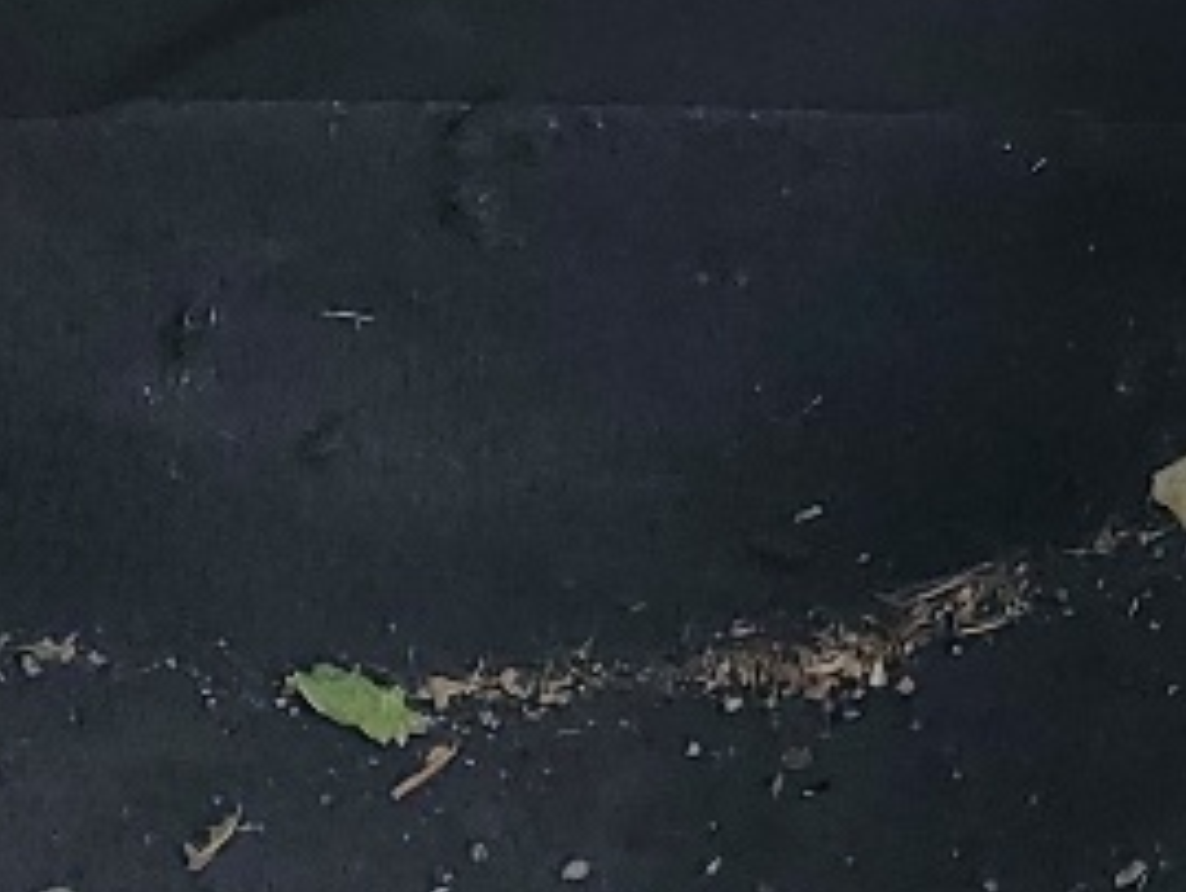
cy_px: -453
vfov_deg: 9.4
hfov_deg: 11.9
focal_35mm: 154
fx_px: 5281
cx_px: 2051
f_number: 1.5
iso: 50
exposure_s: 1/385
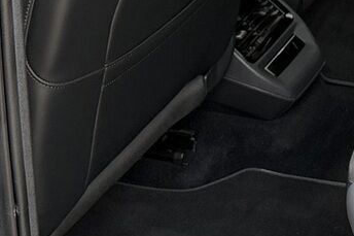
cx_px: 500
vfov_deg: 11.0
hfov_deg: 15.5
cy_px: 29
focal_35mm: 124
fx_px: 1219
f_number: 1.78
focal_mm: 6.76
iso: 125
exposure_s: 1/205
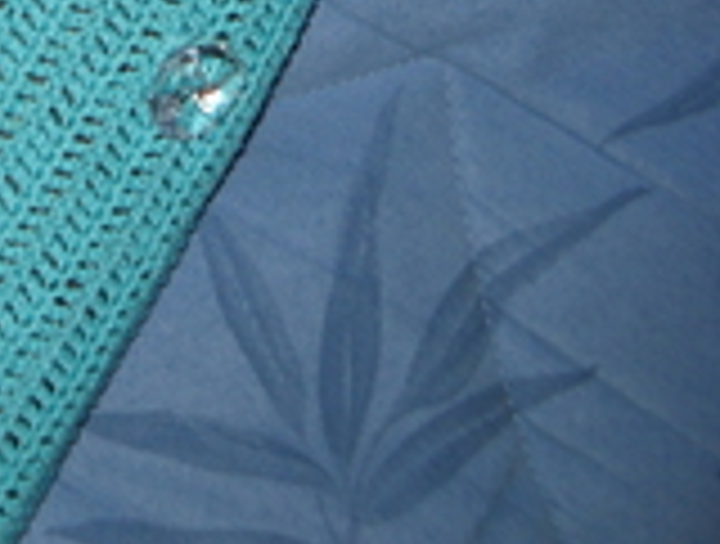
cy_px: -202
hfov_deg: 16.1
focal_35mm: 115
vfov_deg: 12.5
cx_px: -243
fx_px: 2399
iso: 64
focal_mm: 6.72
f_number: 3.1
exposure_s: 1/30
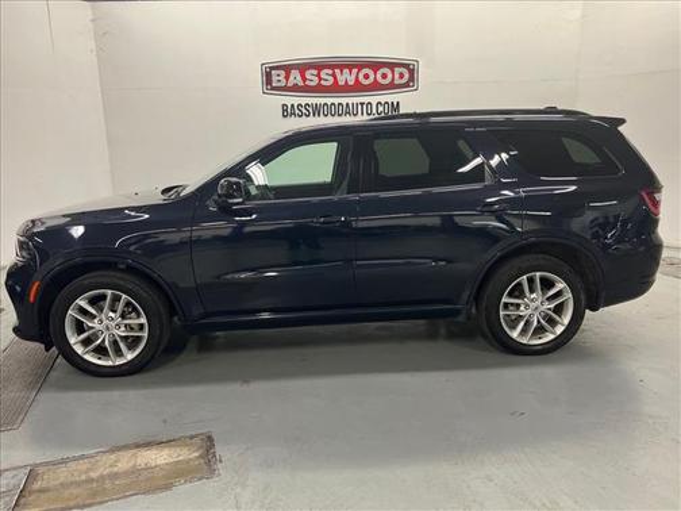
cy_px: 256
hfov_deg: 67.3
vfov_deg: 53.1
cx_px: 340
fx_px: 511
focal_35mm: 26
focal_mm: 5.7
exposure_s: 1/60
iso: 125
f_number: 1.5
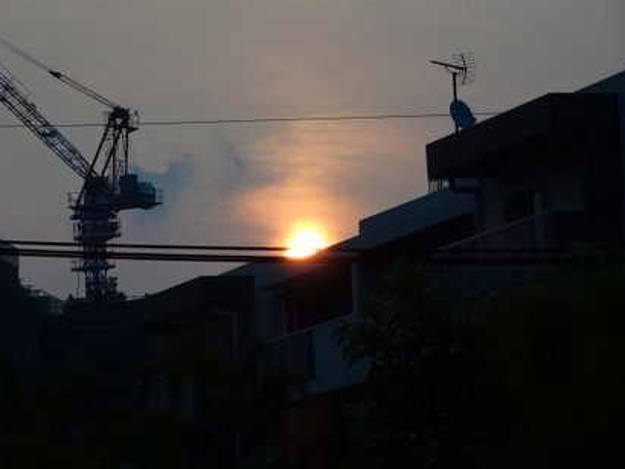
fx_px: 4354
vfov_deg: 6.2
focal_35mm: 241
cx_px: 279
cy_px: 196
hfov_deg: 8.2
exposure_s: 1/500
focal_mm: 35.17
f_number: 6.3
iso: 80
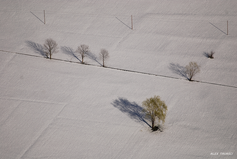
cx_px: 118
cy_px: 80
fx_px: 2966
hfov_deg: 4.6
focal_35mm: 450
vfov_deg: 3.1
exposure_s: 1/1250
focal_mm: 300
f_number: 5.6
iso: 100
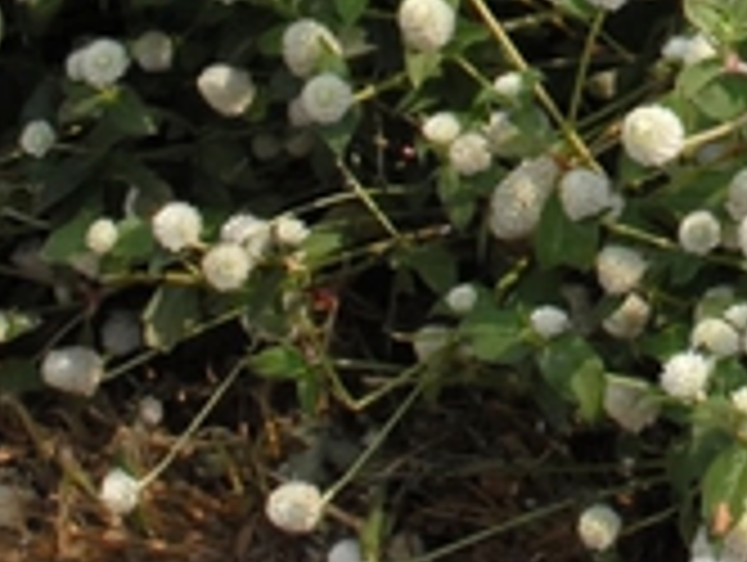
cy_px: -501
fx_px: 5381
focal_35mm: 249
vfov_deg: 5.9
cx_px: 1053
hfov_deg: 7.8
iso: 400
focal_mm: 28
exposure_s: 1/500
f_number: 11
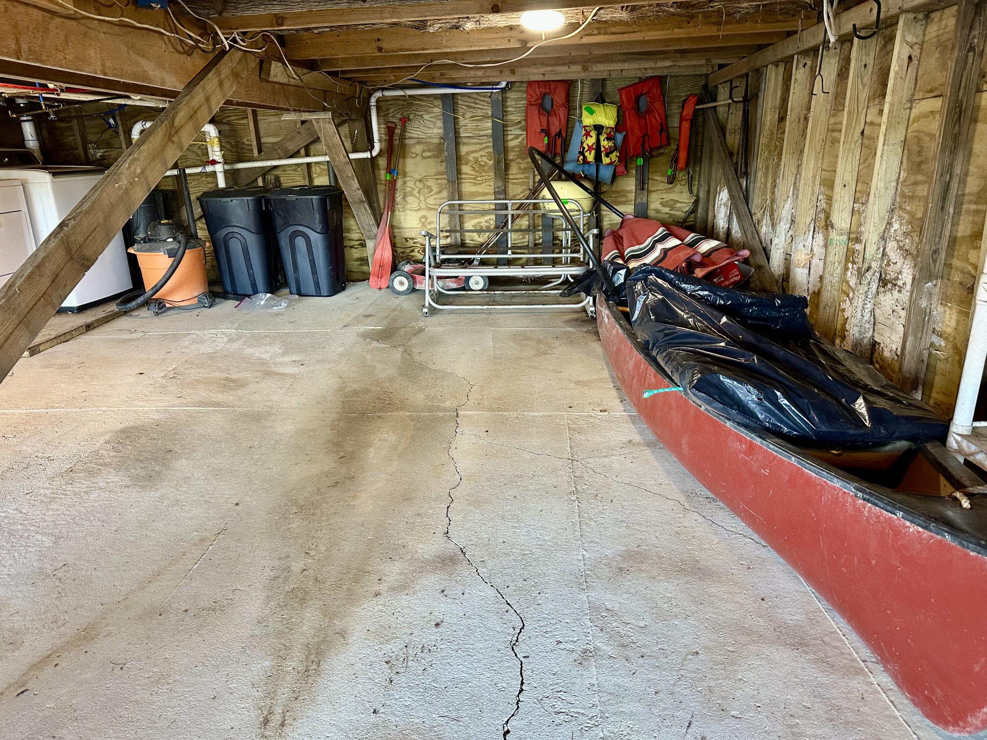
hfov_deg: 71.6
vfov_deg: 56.8
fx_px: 684
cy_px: 370
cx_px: 494
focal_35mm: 24
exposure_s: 1/60
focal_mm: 6.86
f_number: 1.78
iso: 200
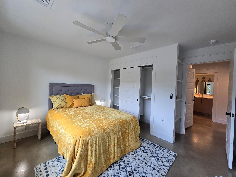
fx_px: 89
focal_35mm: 13
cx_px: 118
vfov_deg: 89.9
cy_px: 88
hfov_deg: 106.2
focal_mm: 2.2
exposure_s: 1/120
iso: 80
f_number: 2.2
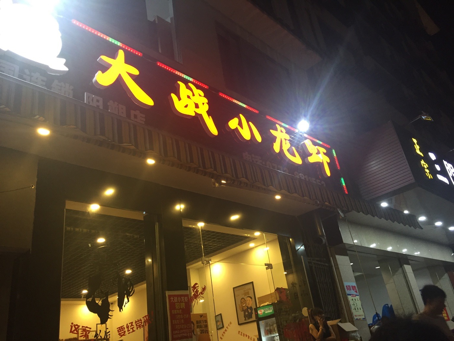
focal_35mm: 29
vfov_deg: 48.2
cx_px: 227
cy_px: 170
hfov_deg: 61.7
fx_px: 380
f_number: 2.2
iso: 160
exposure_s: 1/33
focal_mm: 4.15
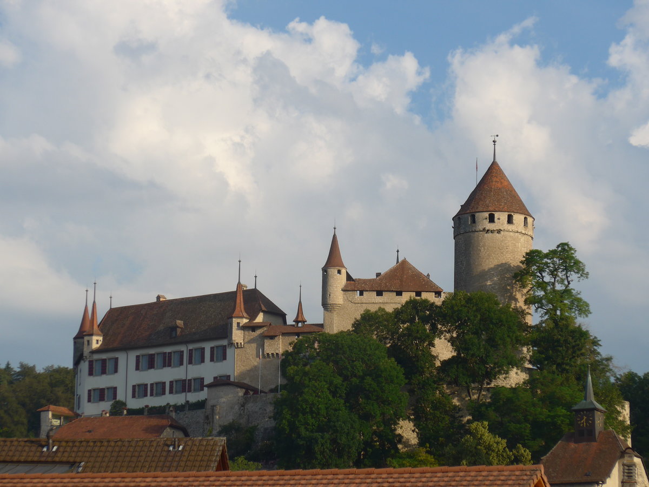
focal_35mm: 149
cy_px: 244
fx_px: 2794
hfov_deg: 13.3
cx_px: 324
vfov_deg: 10.0
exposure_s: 1/320
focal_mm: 28.9
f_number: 5.5
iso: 80
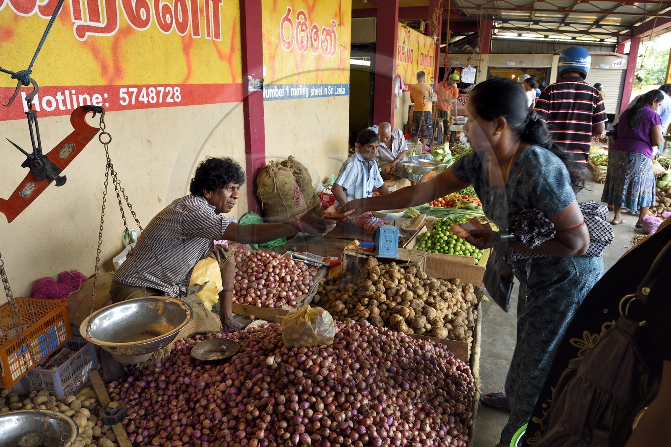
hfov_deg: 73.8
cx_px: 336
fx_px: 447
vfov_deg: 53.1
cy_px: 224
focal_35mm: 24
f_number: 9
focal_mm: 24
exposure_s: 1/60
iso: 800
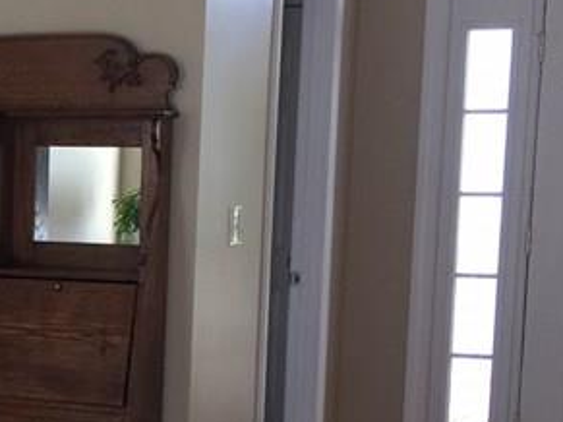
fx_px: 1658
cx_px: -141
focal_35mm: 102
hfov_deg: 18.1
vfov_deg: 14.4
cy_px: 372
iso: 32
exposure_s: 1/30
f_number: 2.2
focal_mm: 4.15
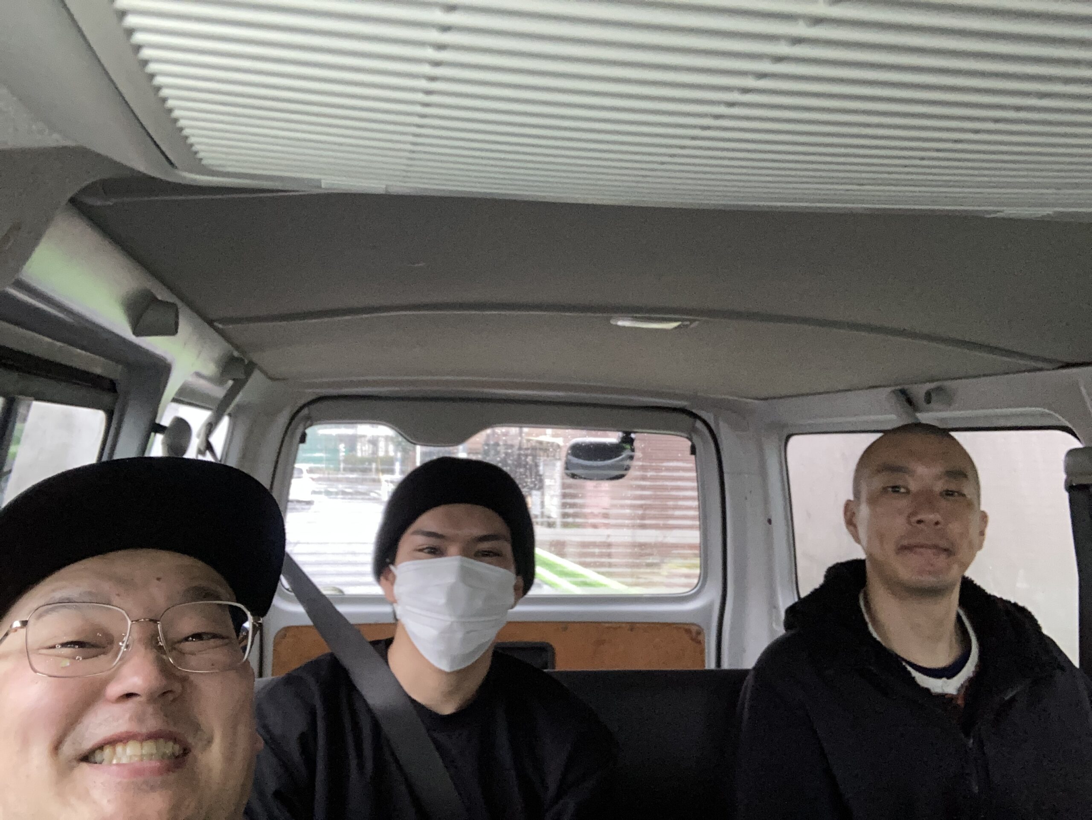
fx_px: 1010
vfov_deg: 44.2
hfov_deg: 56.8
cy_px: 410
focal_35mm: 32
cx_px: 546
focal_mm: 2.87
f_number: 2.2
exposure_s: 1/34
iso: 250
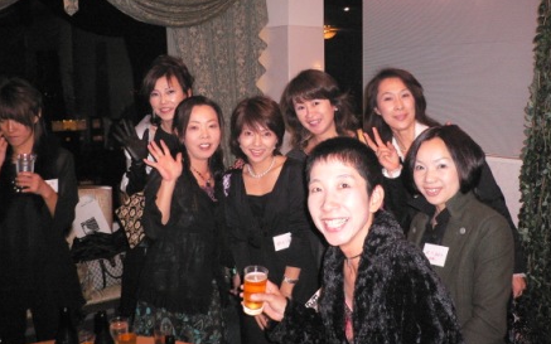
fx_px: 571
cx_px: 280
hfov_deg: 51.5
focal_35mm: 38
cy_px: 136
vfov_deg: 33.5
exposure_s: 1/60
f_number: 2.8
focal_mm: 5.8
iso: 400
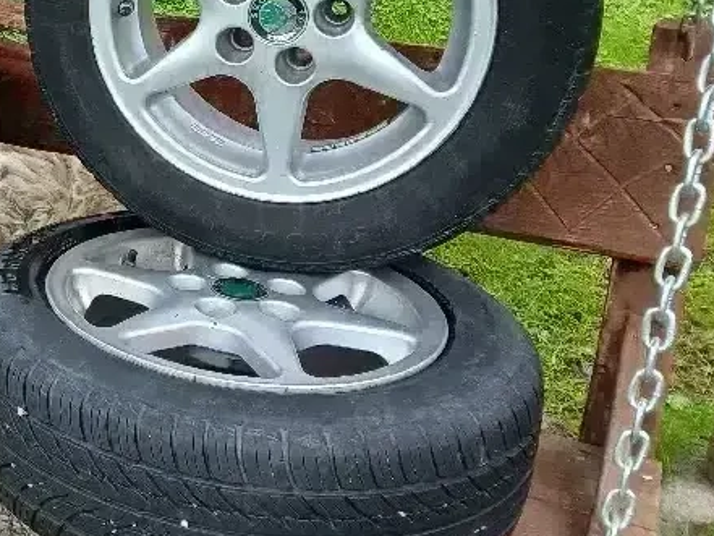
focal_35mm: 59
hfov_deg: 29.2
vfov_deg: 24.5
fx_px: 1217
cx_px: -89
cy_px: 112
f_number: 1.8
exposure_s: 1/101
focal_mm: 3.98
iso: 32
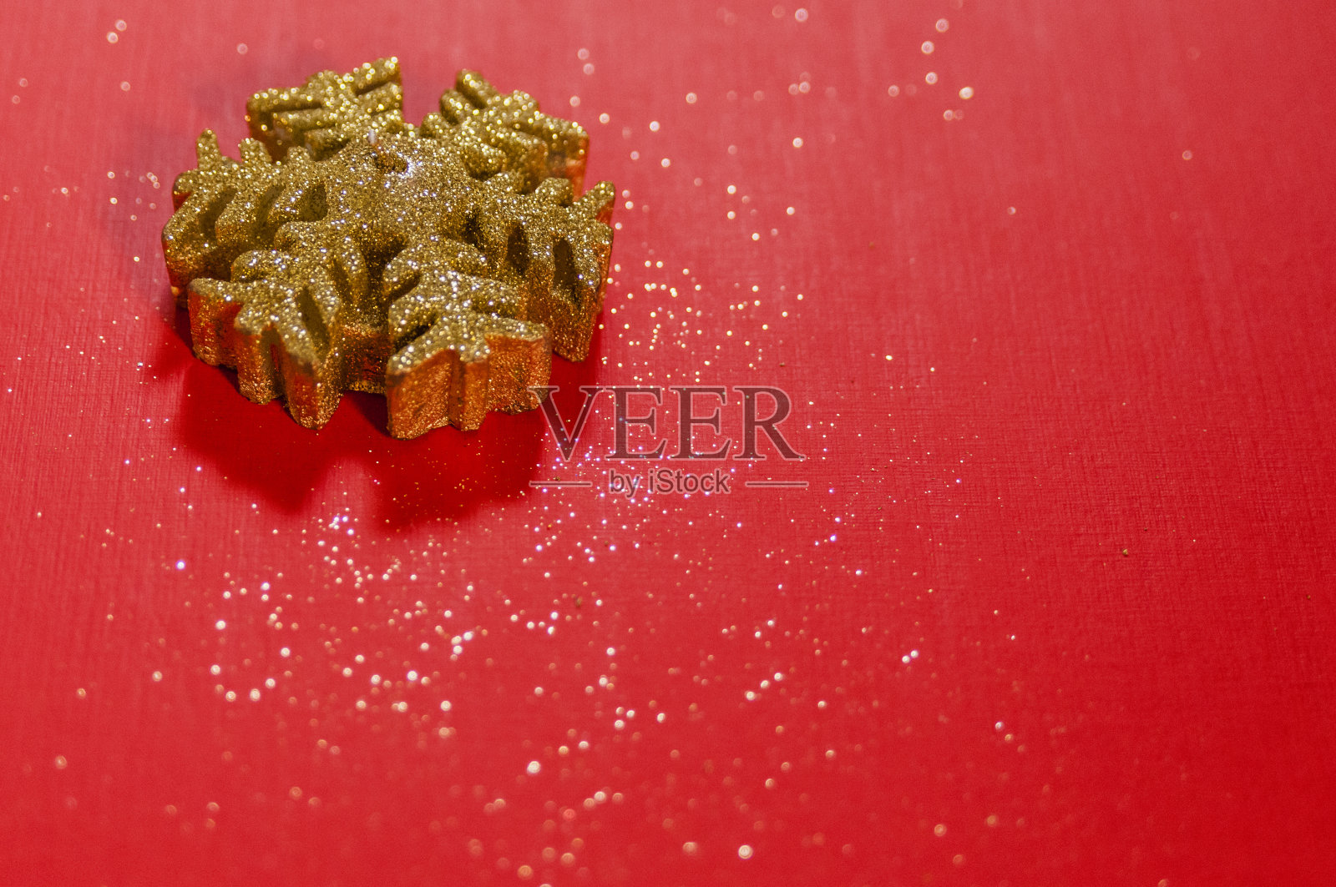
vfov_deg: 17.5
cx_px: 668
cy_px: 444
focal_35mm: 78
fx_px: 2891
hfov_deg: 26.0
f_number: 2.8
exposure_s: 1/100
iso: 1250
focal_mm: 52
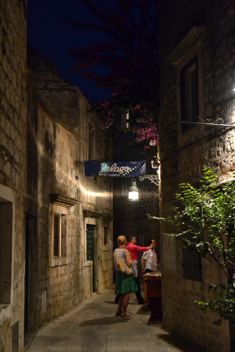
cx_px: 118
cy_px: 176
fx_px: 499
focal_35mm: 51
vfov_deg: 38.9
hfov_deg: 26.5
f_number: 5
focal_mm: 34
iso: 3200
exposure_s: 1/20
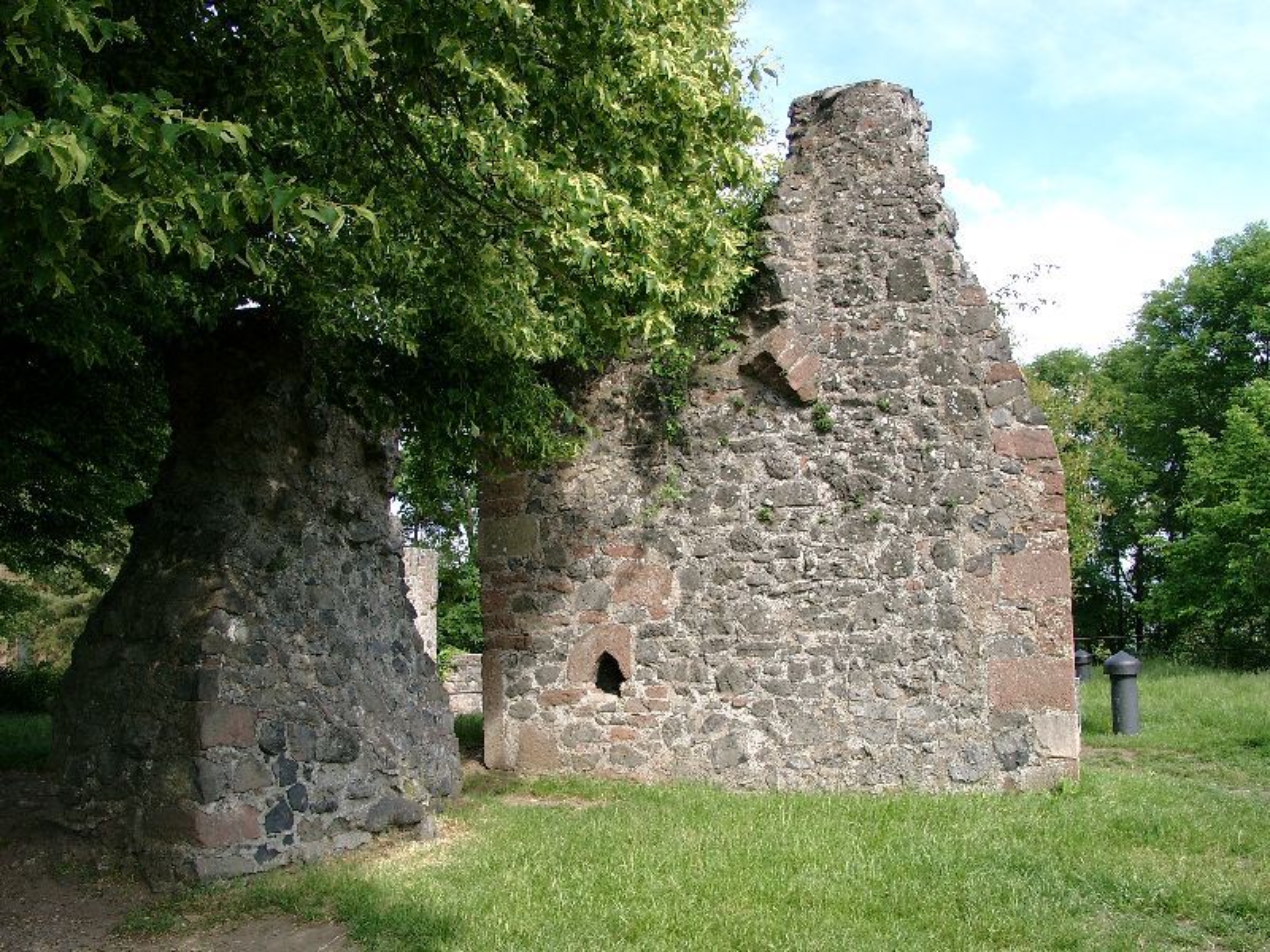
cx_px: 635
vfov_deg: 41.8
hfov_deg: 54.0
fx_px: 1247
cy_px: 476
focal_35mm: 34
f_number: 4
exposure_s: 1/258
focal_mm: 7.13
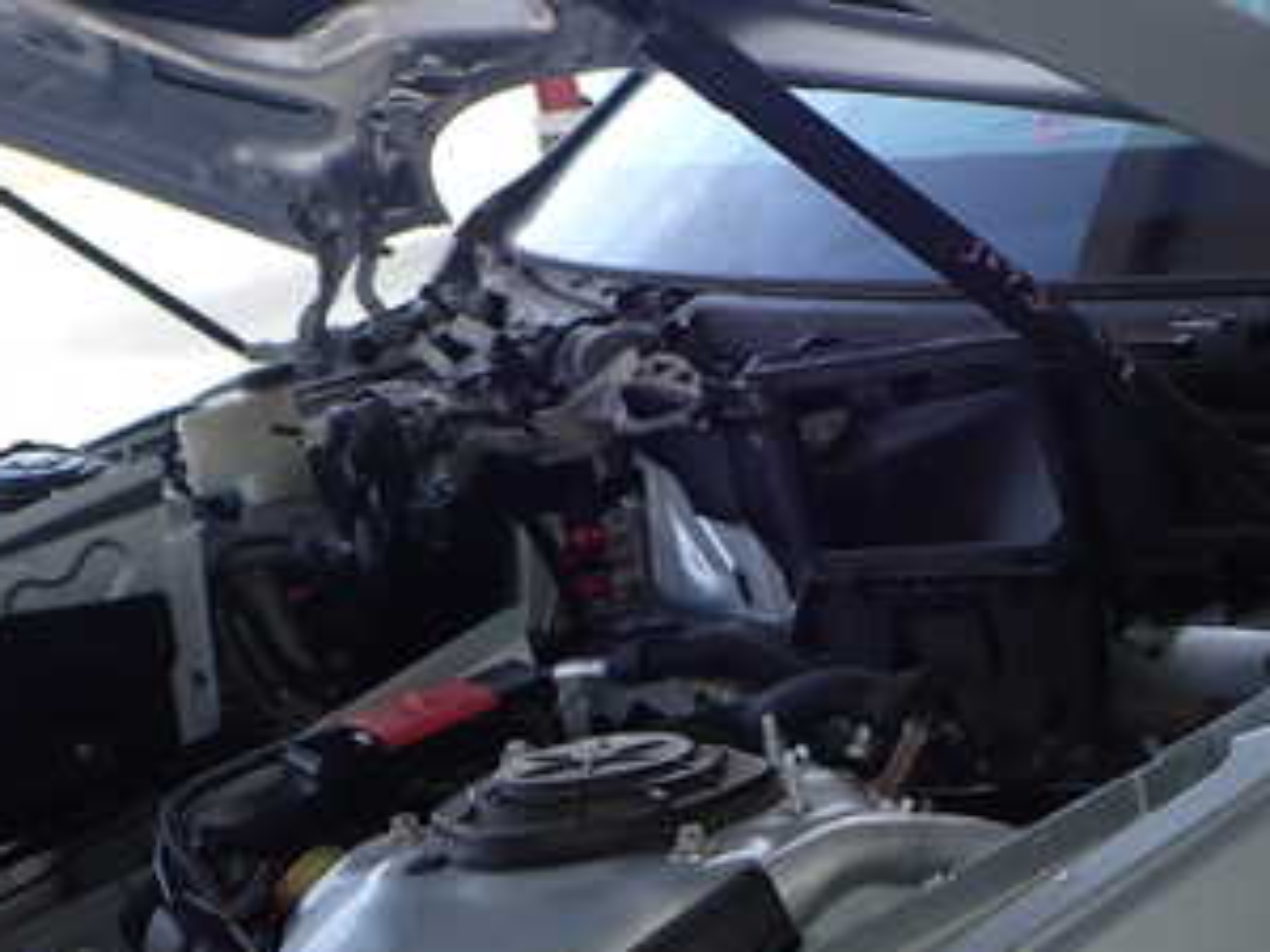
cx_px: 813
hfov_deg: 32.0
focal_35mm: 60
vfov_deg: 24.3
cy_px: 309
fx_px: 2201
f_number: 3.2
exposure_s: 1/100
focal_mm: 5.4
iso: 100
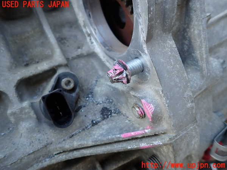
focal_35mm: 25
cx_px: 114
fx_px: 164
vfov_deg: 54.9
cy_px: 85
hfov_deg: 69.4
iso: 100
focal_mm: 4.5
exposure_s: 1/60
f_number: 2
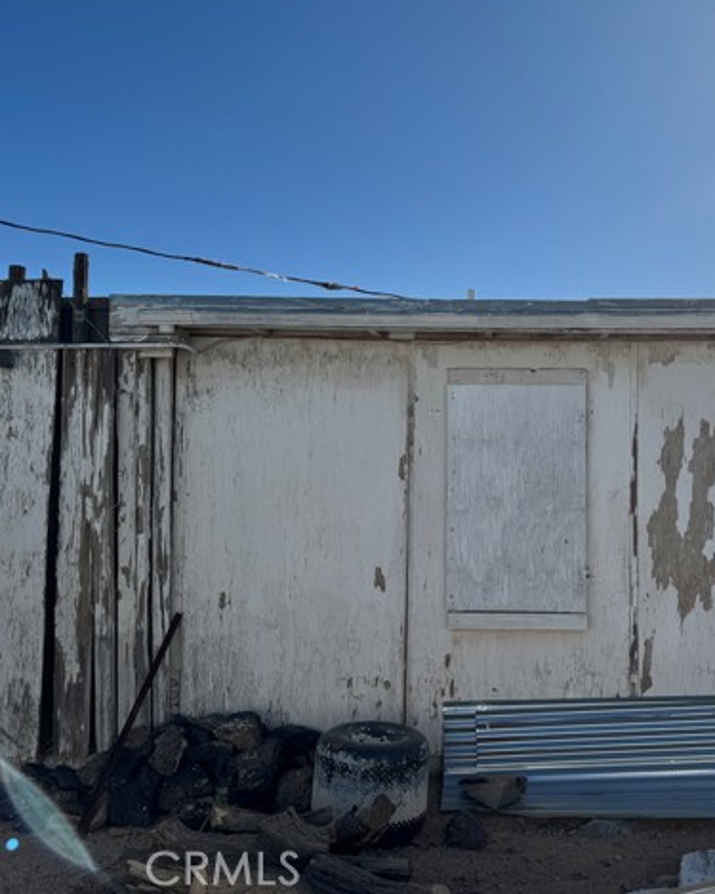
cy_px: 438
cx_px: 482
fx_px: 847
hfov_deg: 45.0
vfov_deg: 55.7
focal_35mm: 32
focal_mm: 6.76
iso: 80
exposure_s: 1/7937
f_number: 1.78
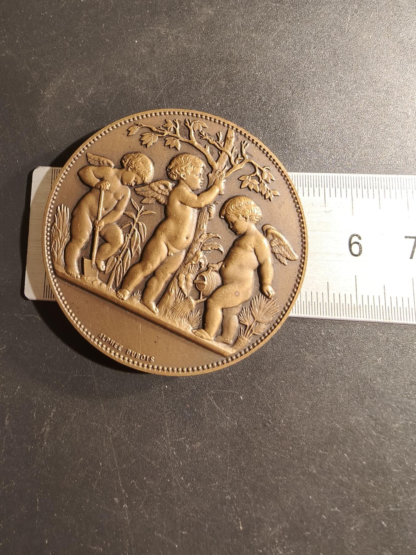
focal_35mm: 23
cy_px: 278
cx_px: 208
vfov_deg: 73.9
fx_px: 369
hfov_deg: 58.9
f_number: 2
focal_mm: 2.32
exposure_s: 1/50
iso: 250
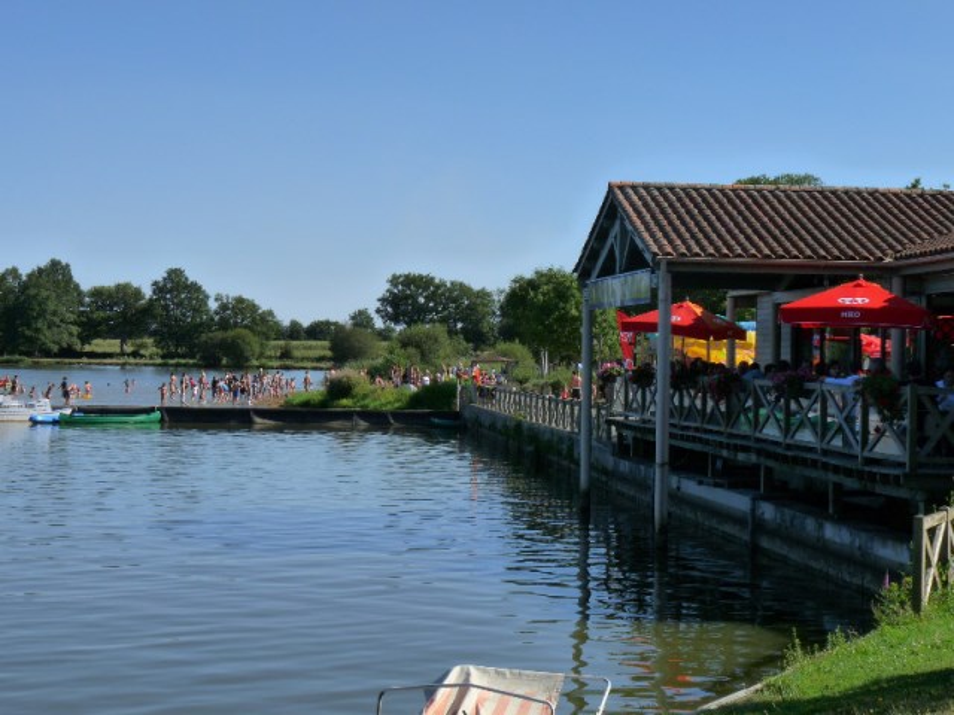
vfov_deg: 20.4
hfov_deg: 27.0
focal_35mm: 72
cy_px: 358
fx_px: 1984
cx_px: 477
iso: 160
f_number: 6.3
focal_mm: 12.8
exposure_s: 1/400
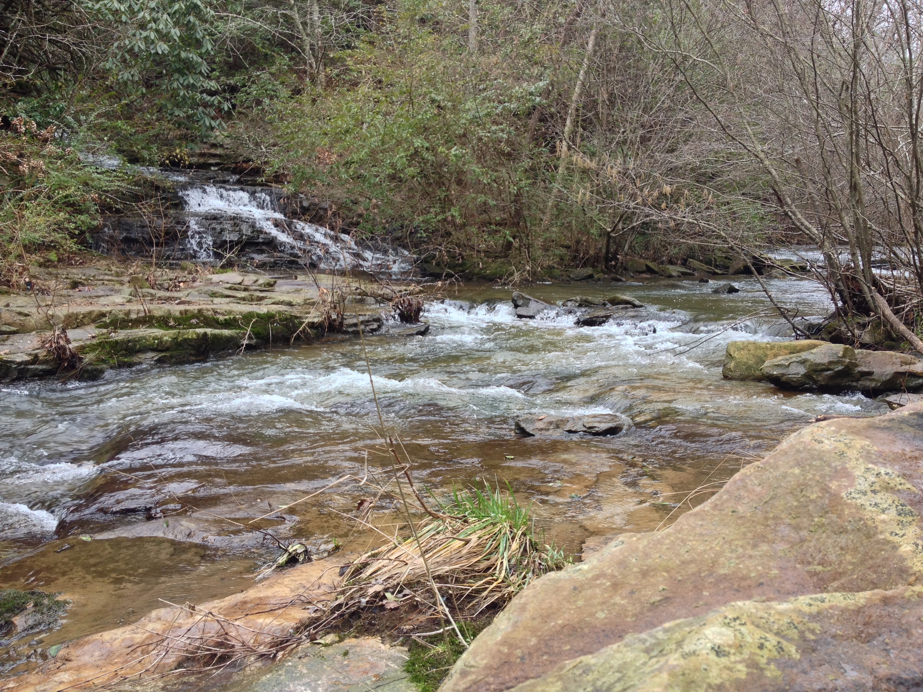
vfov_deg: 40.7
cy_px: 346
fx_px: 933
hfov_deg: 52.6
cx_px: 462
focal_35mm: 35
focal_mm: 4.28
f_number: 2.4
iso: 64
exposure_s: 1/120
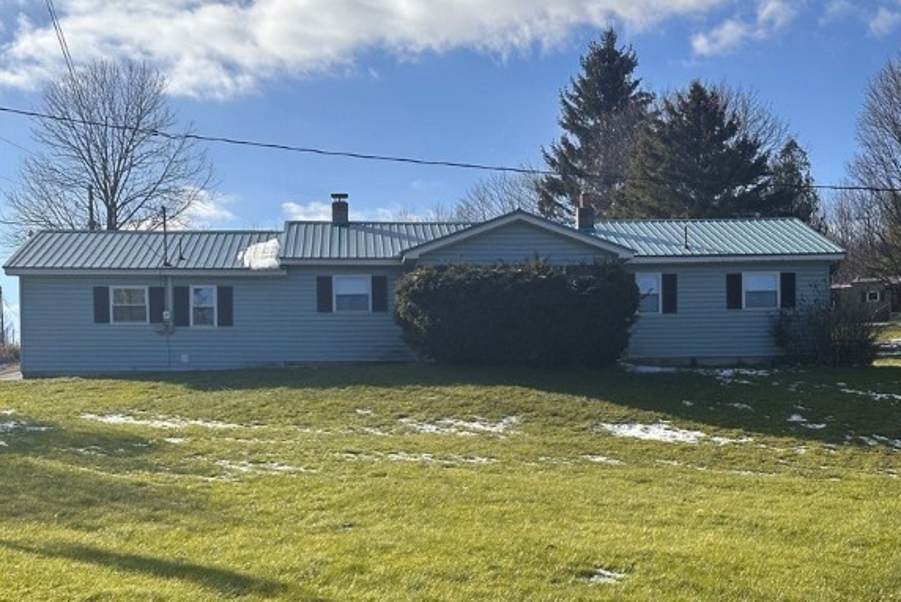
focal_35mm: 67
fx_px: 1678
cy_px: 468
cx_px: 452
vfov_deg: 20.1
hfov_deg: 30.1
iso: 64
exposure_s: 1/4367
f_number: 1.78
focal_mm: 6.86
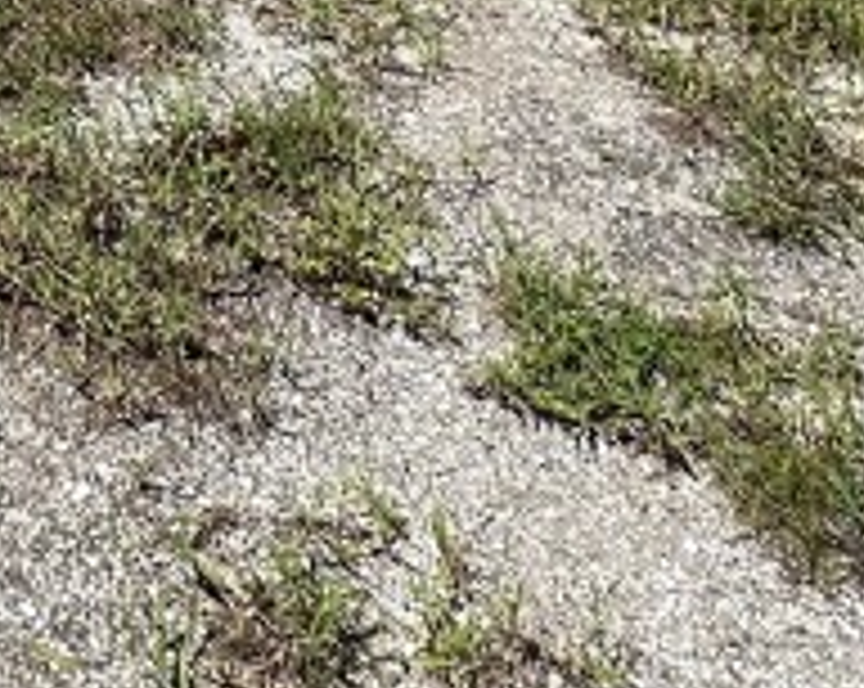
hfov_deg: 22.6
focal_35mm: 73
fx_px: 1864
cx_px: -328
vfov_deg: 14.6
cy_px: -913
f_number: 2.2
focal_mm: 2.22
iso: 50
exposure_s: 1/1795
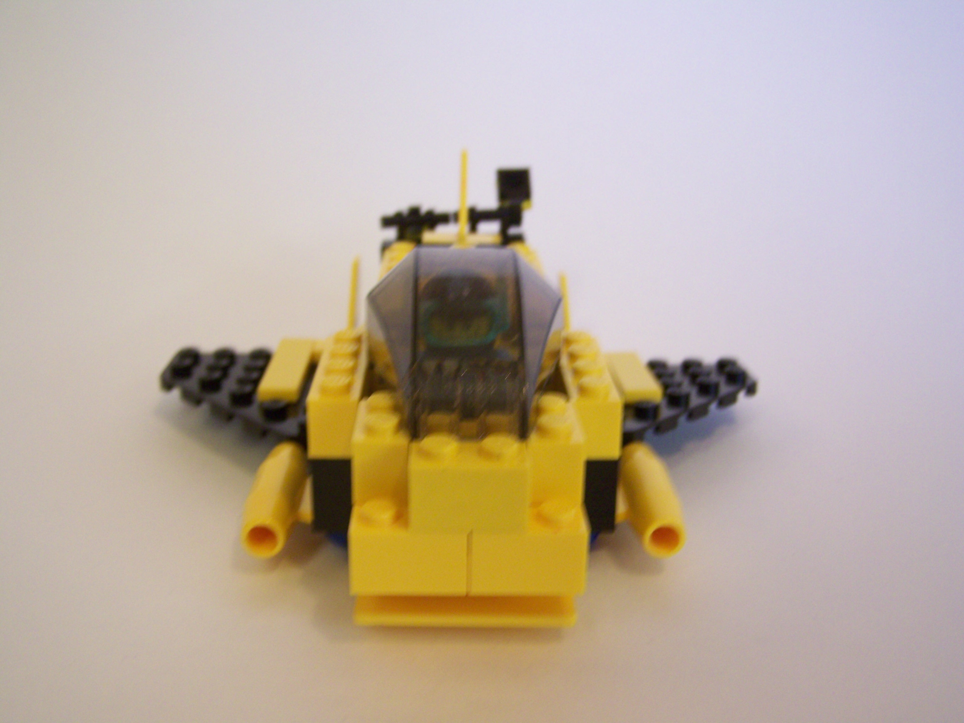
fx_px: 1058
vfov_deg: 37.7
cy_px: 362
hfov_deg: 49.0
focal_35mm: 38
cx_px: 482
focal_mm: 6.3
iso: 160
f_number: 2.8
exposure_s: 1/15
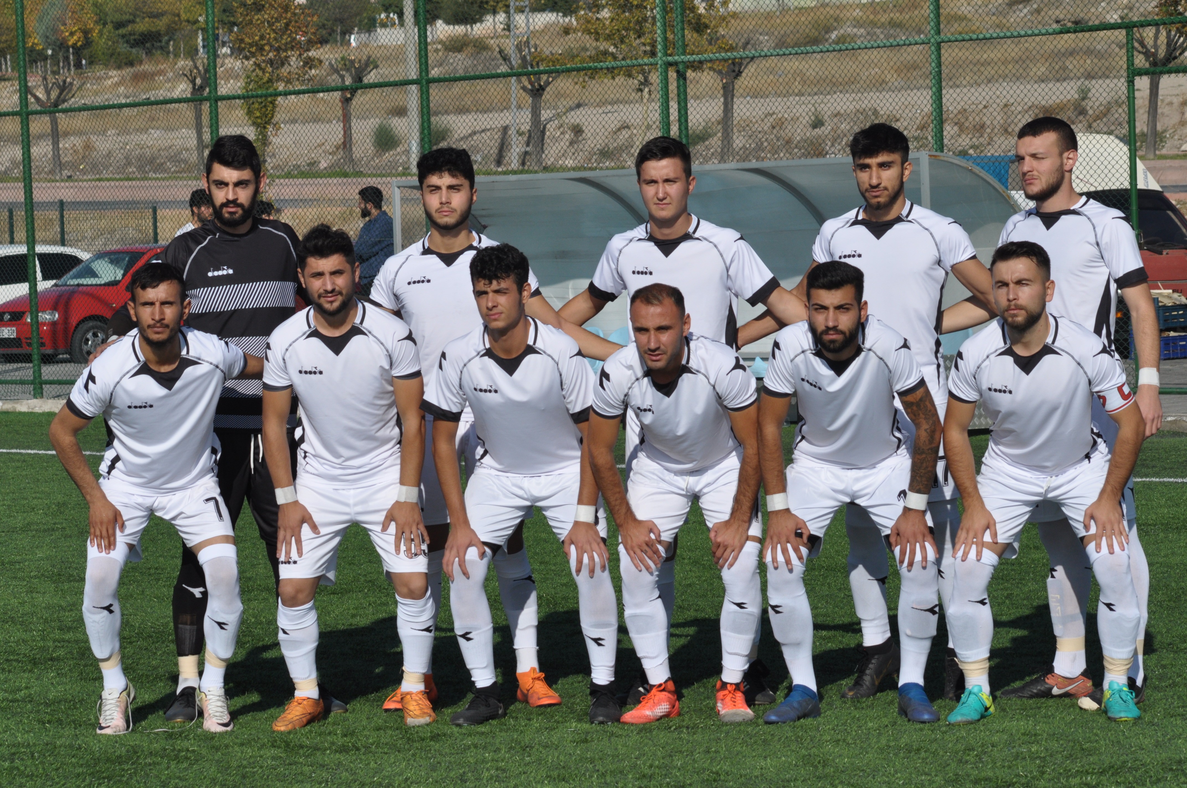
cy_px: 394
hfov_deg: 14.4
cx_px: 594
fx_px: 4693
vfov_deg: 9.6
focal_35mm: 142
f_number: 10
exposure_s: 1/1600
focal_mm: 95
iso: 400
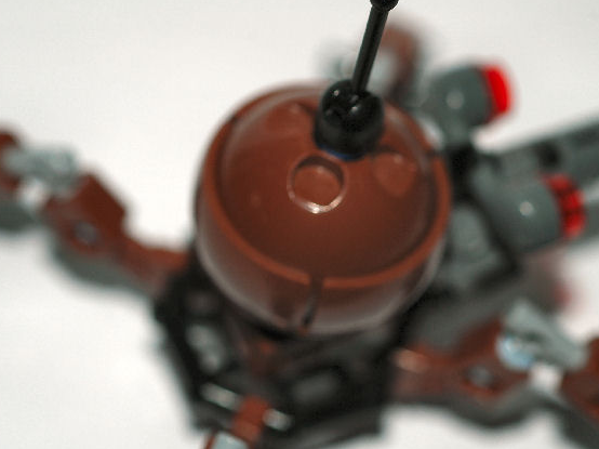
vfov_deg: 14.8
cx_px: 338
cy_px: 225
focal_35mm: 100
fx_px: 1730
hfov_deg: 19.6
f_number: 6.3
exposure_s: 1/125
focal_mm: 60
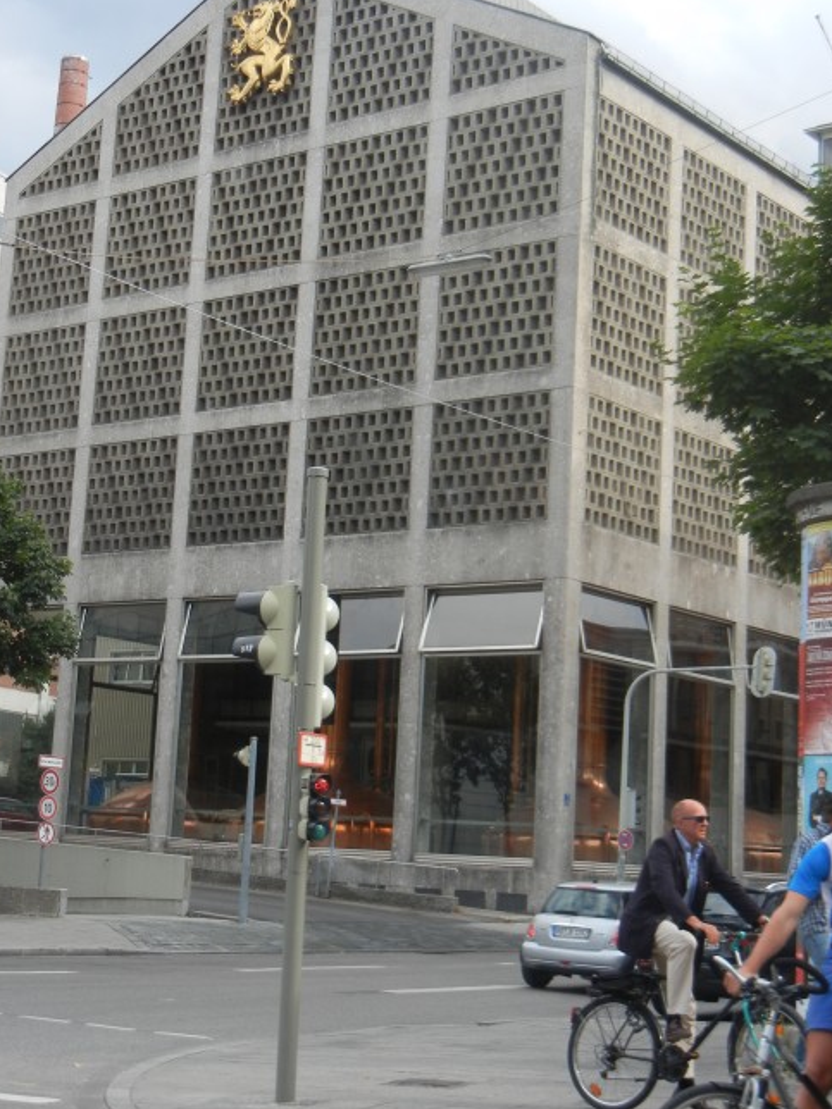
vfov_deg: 31.2
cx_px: 343
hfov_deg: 23.6
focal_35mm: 62
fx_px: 1987
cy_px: 518
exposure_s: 1/278
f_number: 3.9
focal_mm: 9.3
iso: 160
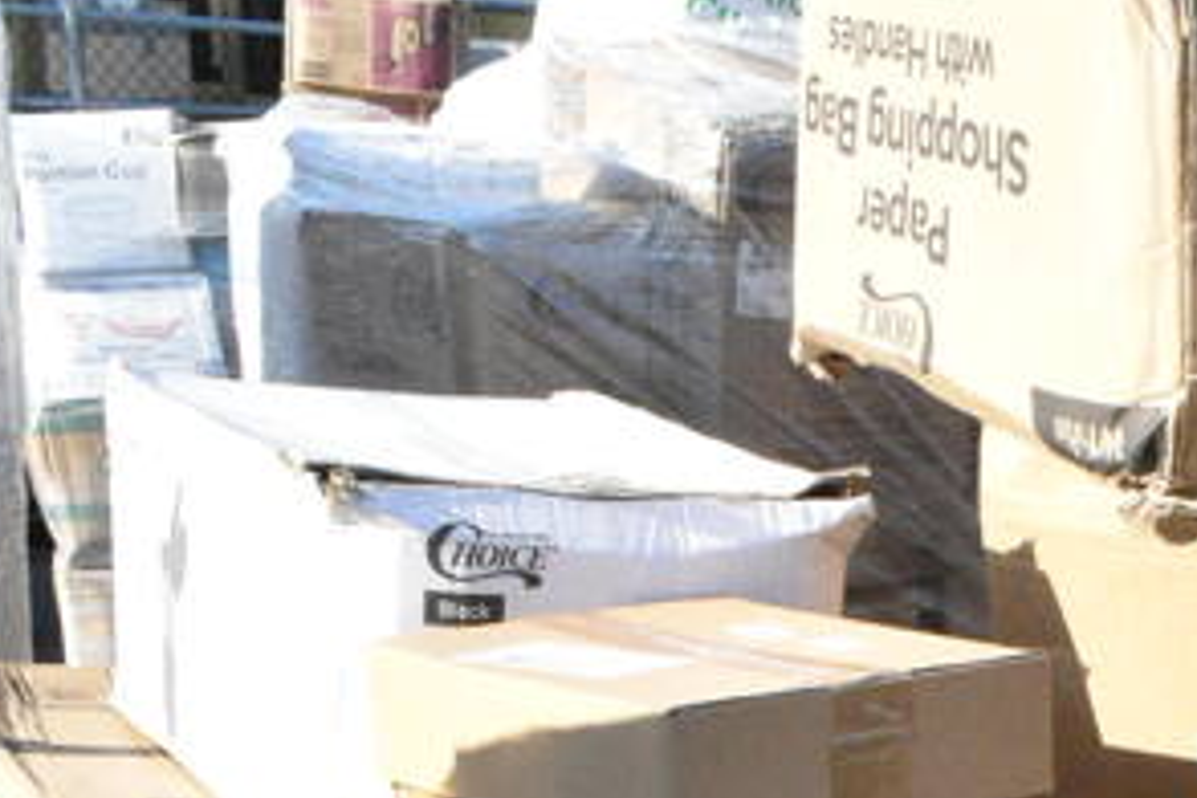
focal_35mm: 84
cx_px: 1177
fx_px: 2793
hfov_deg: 23.3
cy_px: 1191
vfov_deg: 15.1
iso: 6400
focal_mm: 18
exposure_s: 1/1250
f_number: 18
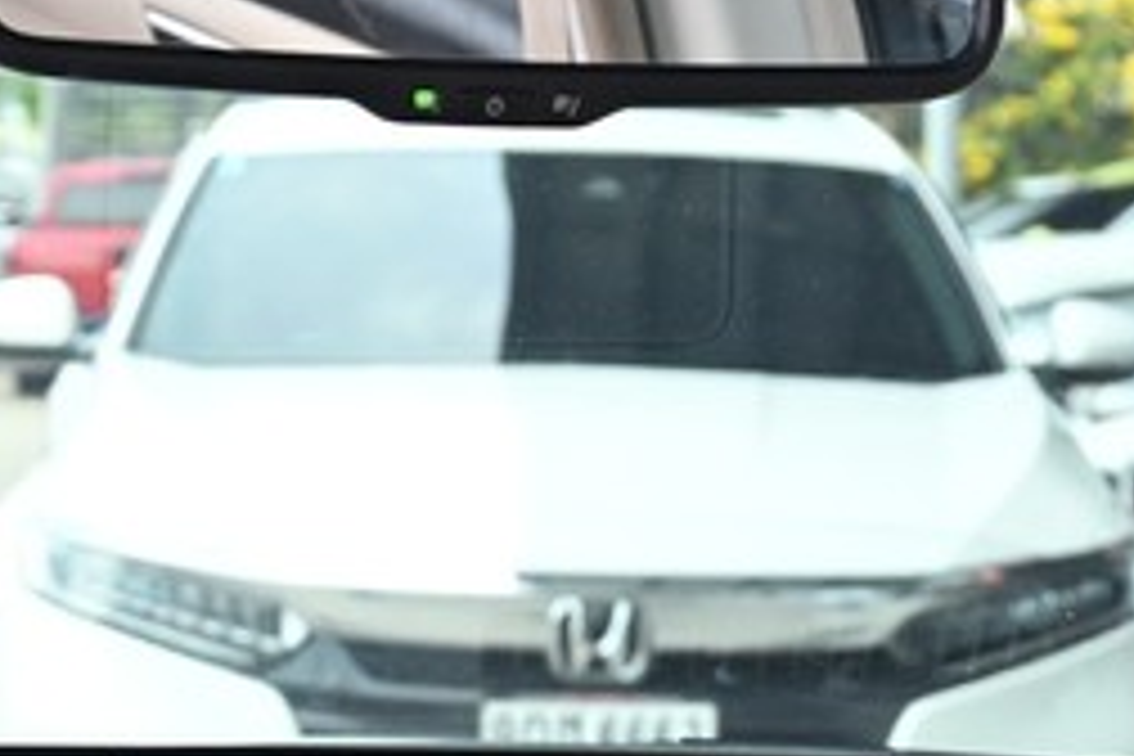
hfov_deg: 13.1
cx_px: 382
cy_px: 1449
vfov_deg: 8.4
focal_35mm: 157
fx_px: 4945
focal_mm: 36
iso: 560
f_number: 5.6
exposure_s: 1/30
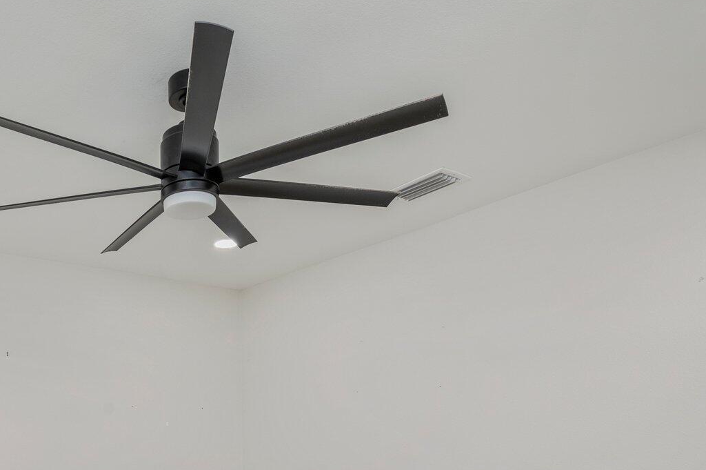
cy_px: 460
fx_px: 549
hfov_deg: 59.8
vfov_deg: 41.0
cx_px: 132
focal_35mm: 28
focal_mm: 14
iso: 200
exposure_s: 1/30
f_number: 9
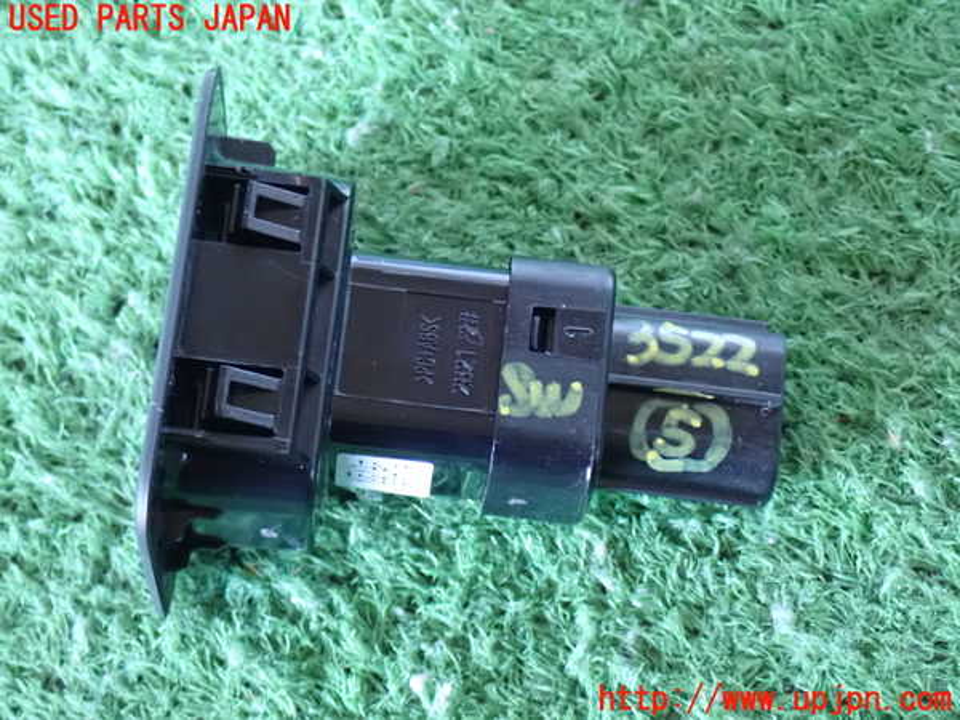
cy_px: 360
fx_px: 2274
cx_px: 480
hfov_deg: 23.8
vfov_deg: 18.0
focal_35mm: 82
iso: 1600
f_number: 4.3
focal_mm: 14.62
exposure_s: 1/15
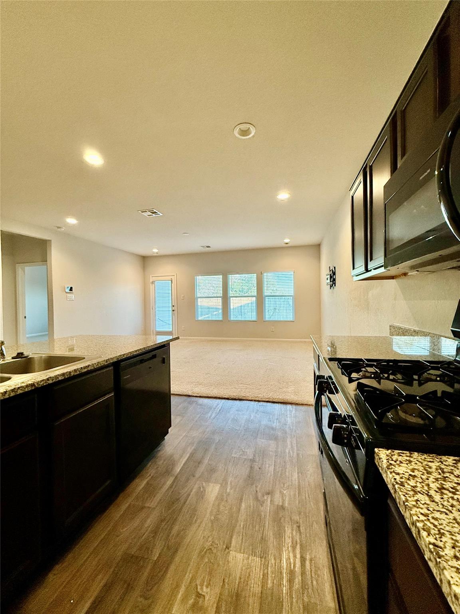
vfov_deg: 102.1
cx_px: 230
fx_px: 248
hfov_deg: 85.7
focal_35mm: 14
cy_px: 307
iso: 400
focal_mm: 2.22
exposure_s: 1/120
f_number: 2.2
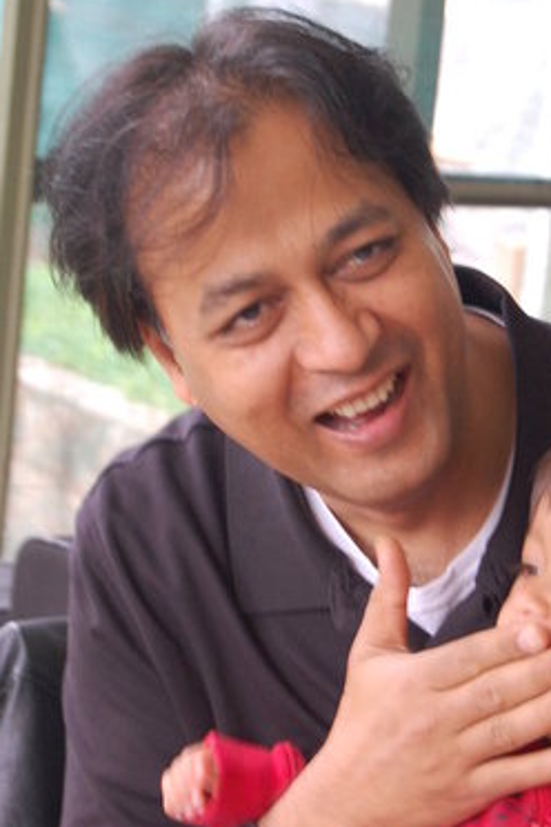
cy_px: 398
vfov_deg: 15.9
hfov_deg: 10.6
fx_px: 2961
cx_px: 380
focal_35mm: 129
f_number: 5.6
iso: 720
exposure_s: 1/30
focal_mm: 50
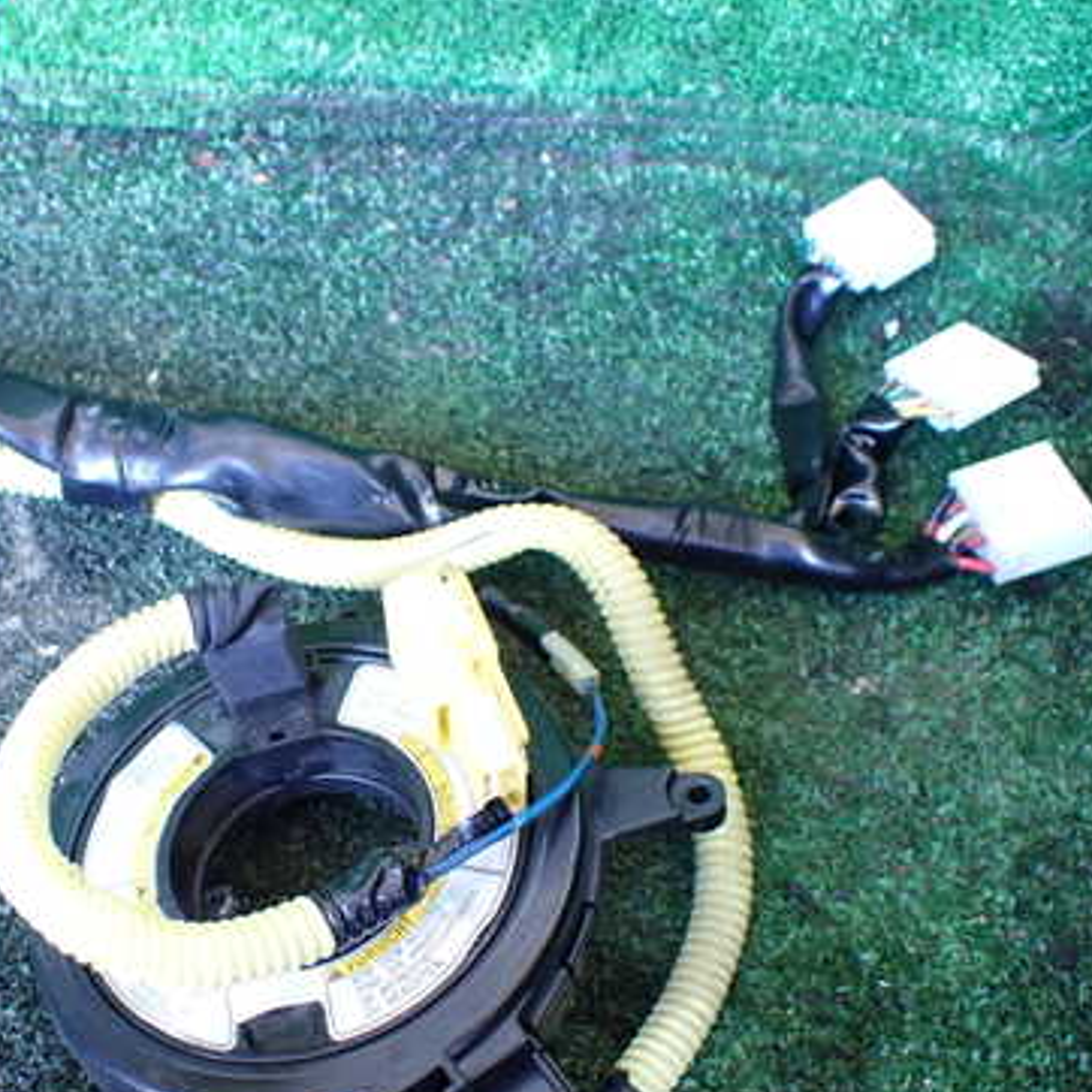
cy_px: 676
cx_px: 341
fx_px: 1570
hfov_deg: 37.8
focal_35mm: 44
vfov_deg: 38.1
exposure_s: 1/40
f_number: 2.3
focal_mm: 5.4
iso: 800
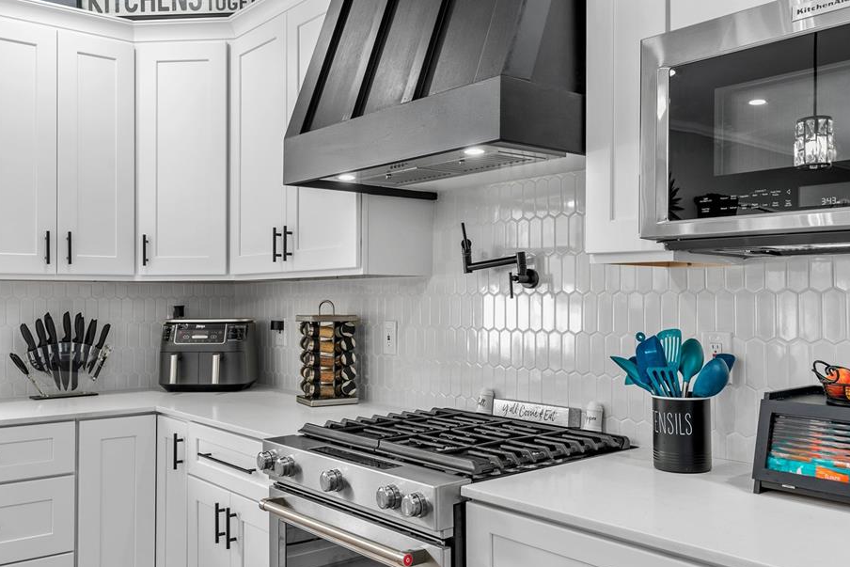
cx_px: 431
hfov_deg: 55.8
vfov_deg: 38.9
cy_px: 306
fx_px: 803
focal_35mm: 34
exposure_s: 1
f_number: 8
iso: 400
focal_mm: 30
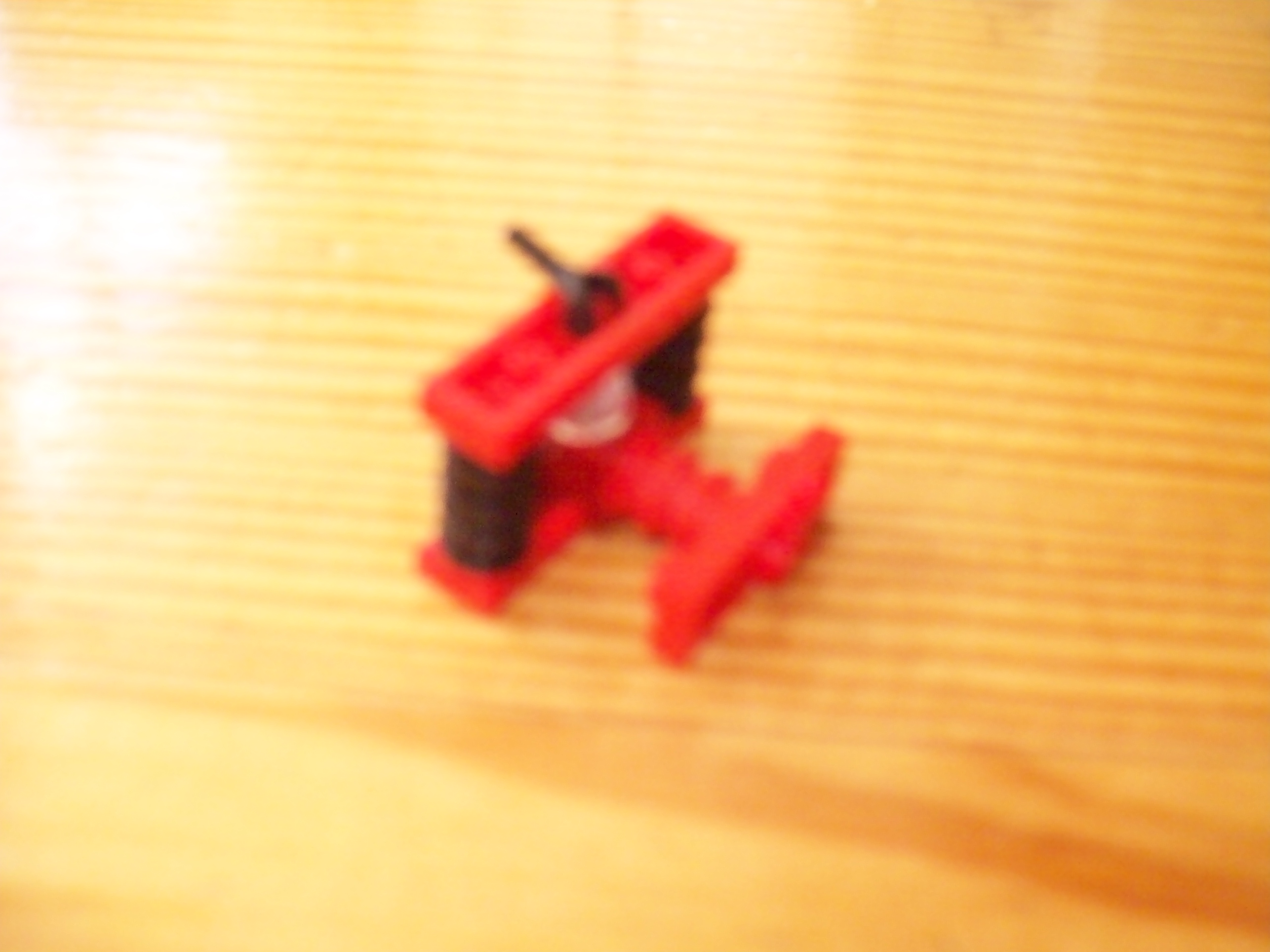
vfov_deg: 39.6
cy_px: 476
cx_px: 635
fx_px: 1321
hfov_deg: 51.4
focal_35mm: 36
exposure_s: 1/76.2
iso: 160
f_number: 2.7
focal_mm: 6
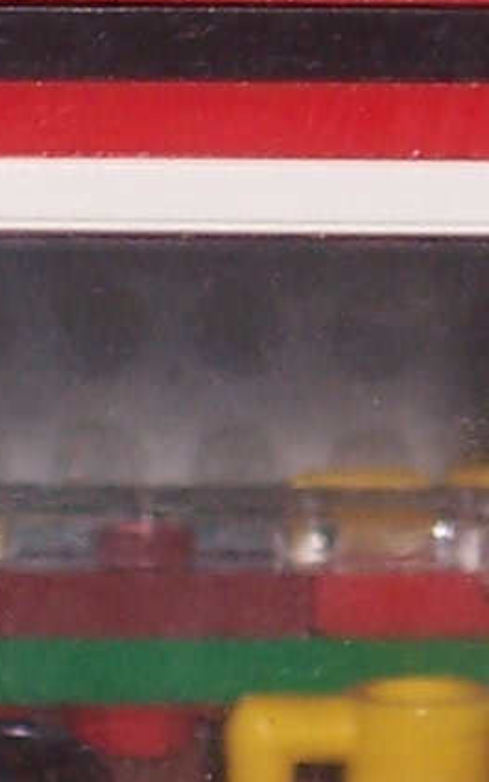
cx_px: 696
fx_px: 13924
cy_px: 518
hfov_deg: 2.0
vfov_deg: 3.2
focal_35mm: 653
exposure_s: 1/90
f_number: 4.6
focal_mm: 16.8
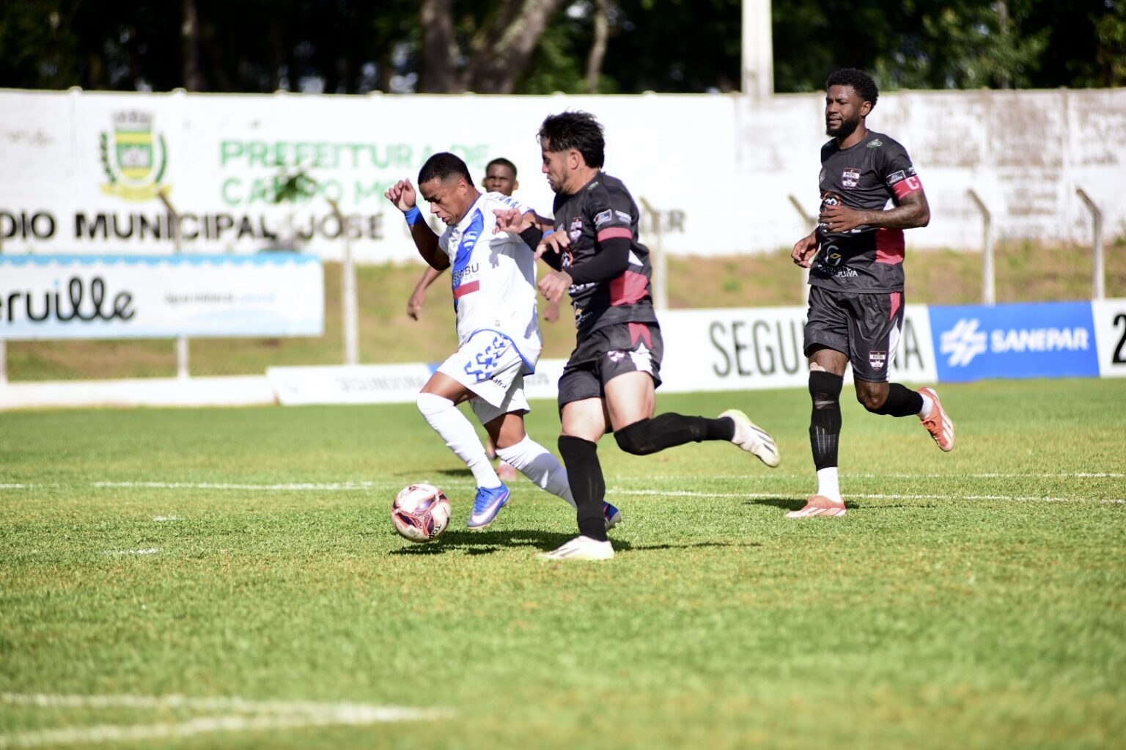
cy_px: 375
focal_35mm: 200
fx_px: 6253
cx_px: 563
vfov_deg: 6.9
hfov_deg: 10.3
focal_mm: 200
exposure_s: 1/2500
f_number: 4
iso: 250
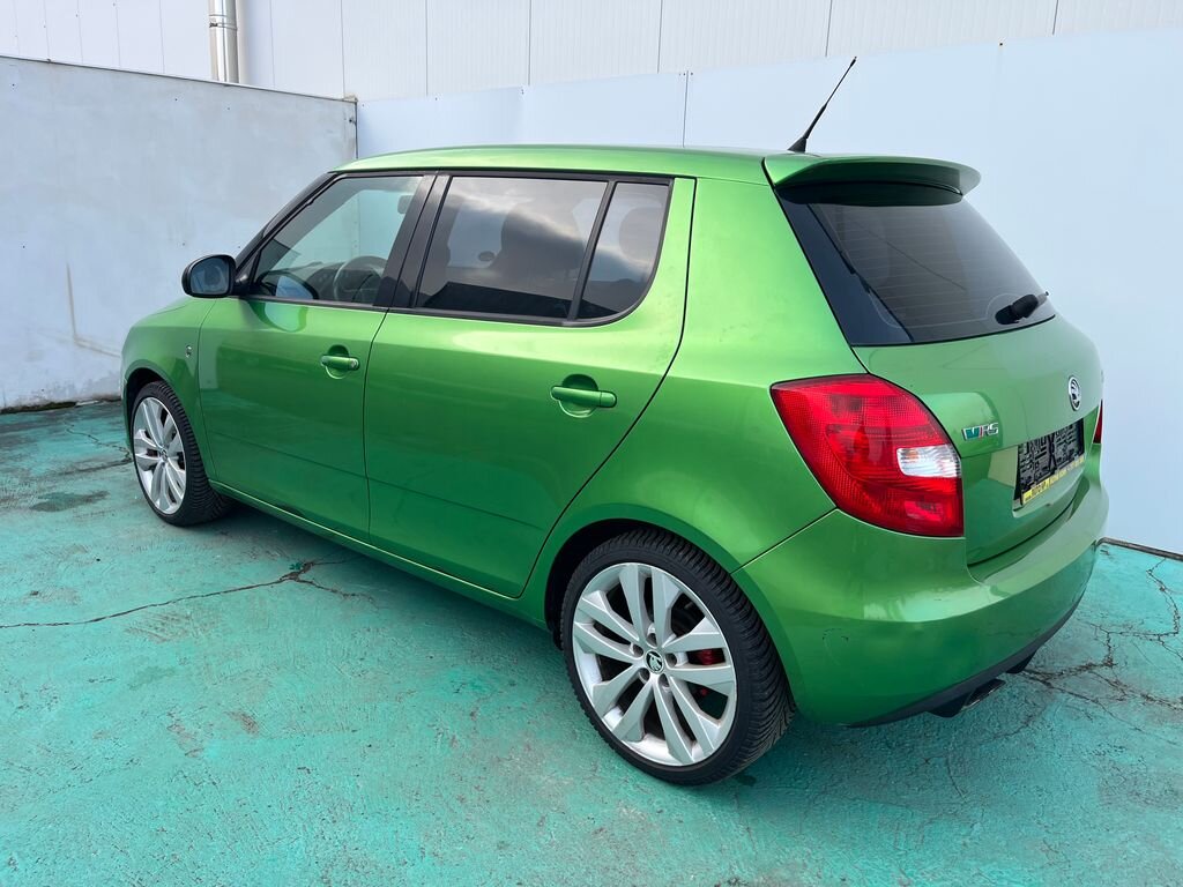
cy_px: 444
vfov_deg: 53.1
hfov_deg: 67.3
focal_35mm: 26
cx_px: 592
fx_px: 889
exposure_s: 1/529
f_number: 1.6
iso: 50
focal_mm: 5.1
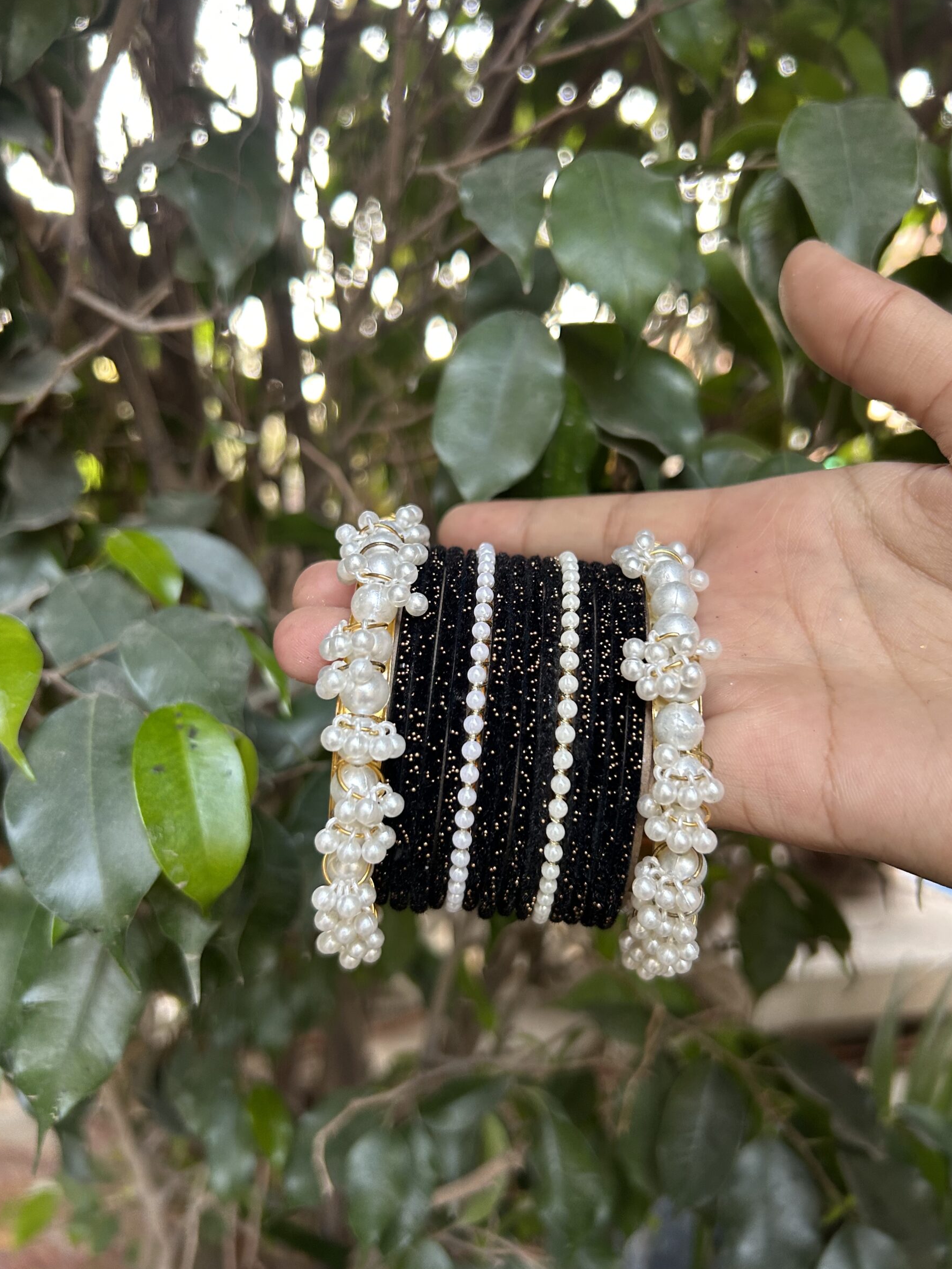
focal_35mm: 28
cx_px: 475
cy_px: 633
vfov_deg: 63.4
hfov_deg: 49.7
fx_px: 1027
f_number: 1.5
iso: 125
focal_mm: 5.7
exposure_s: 1/121
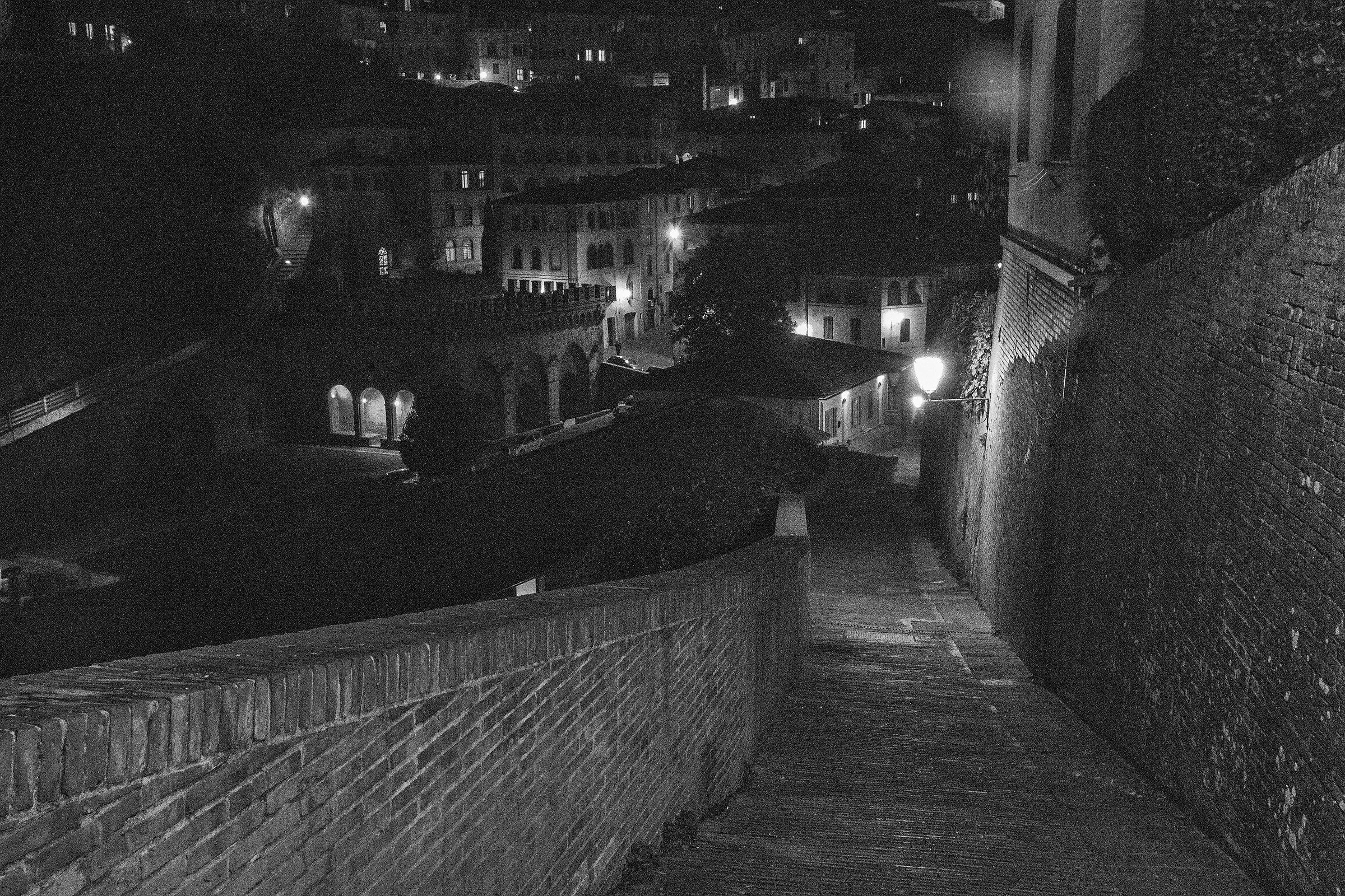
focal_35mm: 39
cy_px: 448
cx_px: 672
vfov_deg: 34.2
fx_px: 1457
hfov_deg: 49.6
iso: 25600
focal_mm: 26
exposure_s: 1/15
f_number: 9
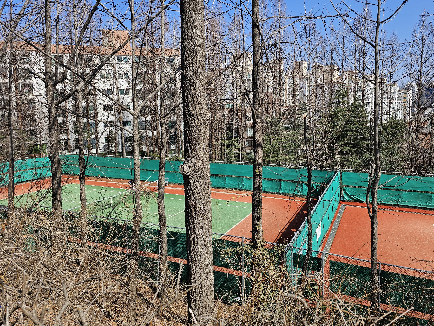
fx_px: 326
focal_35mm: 26
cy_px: 142
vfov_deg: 52.9
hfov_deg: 67.2
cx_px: 235
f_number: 1.7
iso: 10
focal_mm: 6.3
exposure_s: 1/730
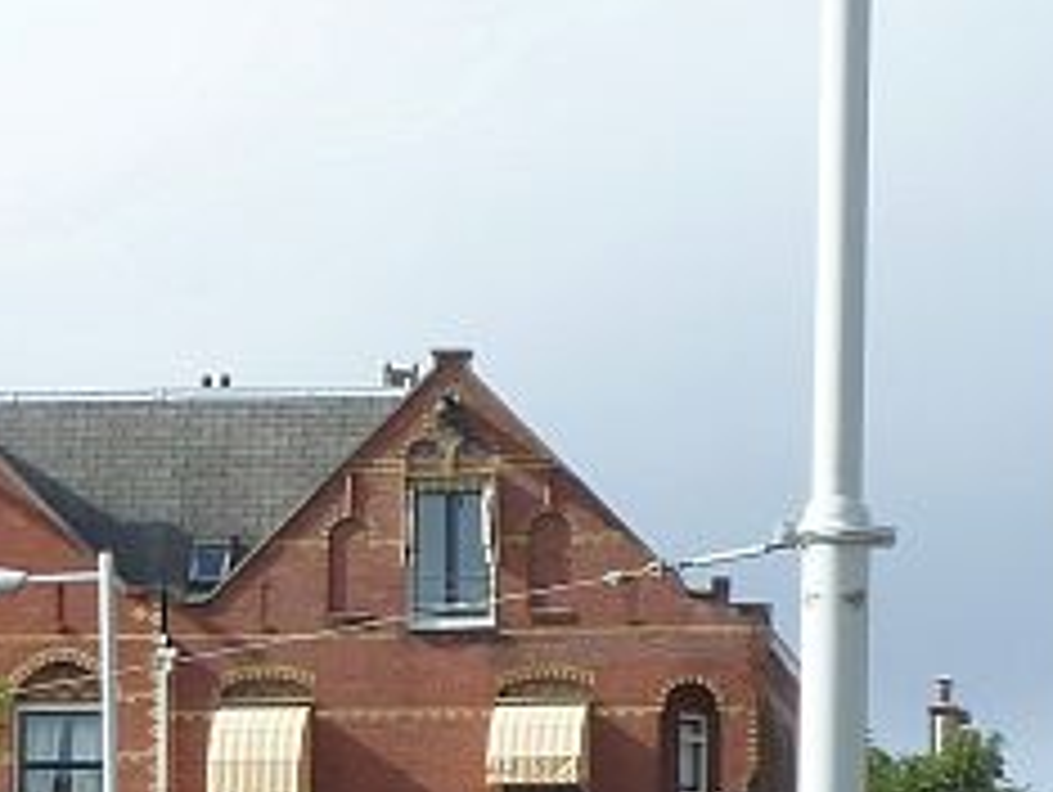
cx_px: 171
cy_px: 1611
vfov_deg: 4.3
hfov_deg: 5.8
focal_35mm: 341
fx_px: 10384
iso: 80
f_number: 4.2
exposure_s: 1/320
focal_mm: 12.8
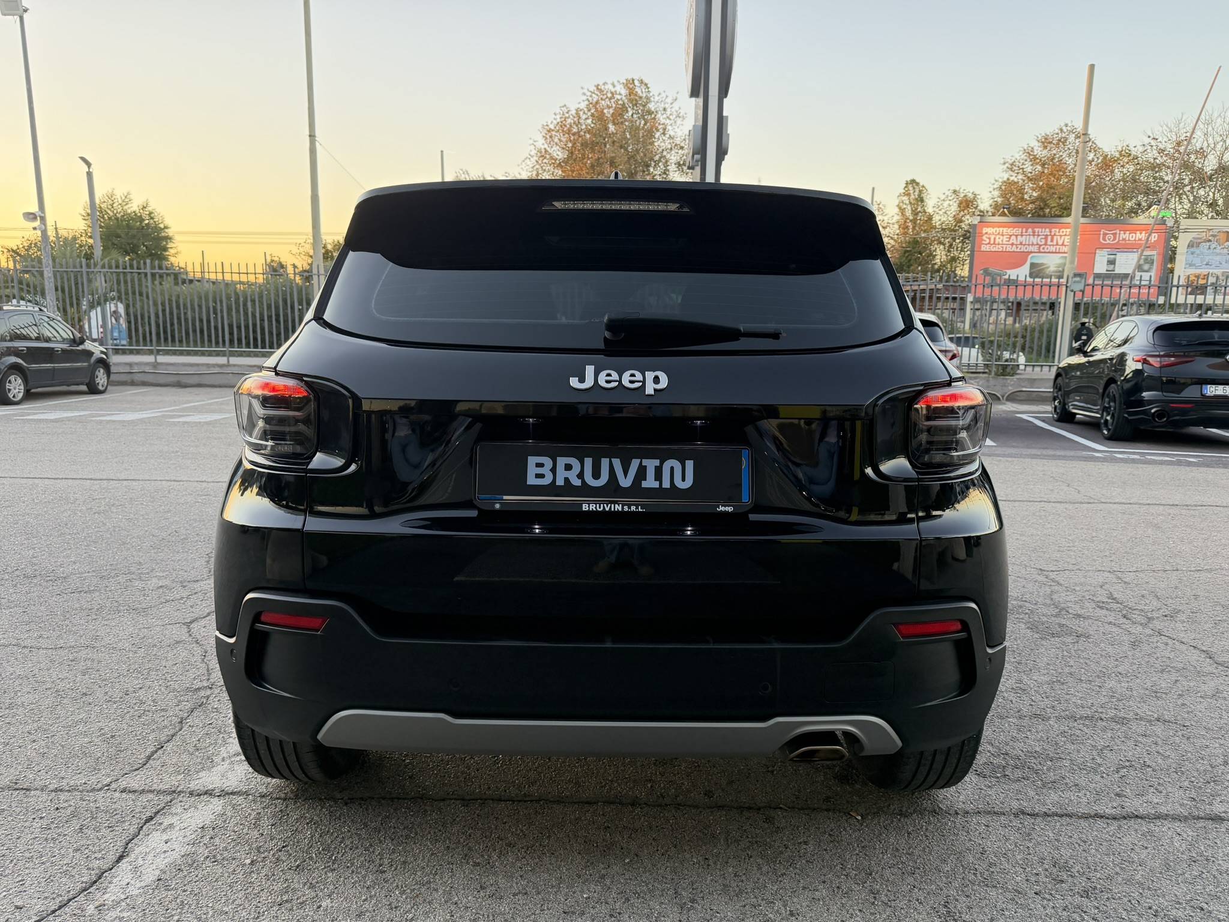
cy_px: 461
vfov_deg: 56.8
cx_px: 614
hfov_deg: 71.6
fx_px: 852
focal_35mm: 24
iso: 200
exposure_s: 1/195
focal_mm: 6.76
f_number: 1.78
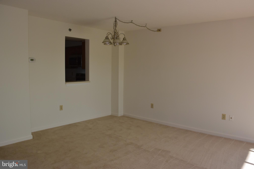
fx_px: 190
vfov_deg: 47.9
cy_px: 84
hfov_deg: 67.4
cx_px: 127
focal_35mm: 27
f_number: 5
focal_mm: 10
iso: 160
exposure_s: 1/250
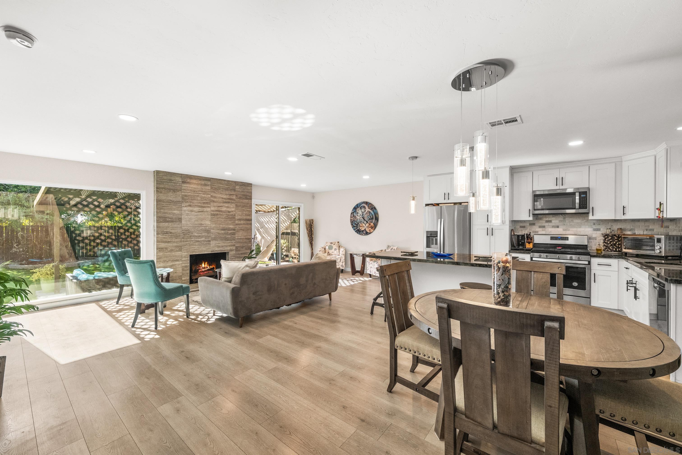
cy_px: 228
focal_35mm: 14
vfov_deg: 81.2
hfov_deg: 104.3
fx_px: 265
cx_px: 341
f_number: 8
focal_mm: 14
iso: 5000
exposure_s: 1/320
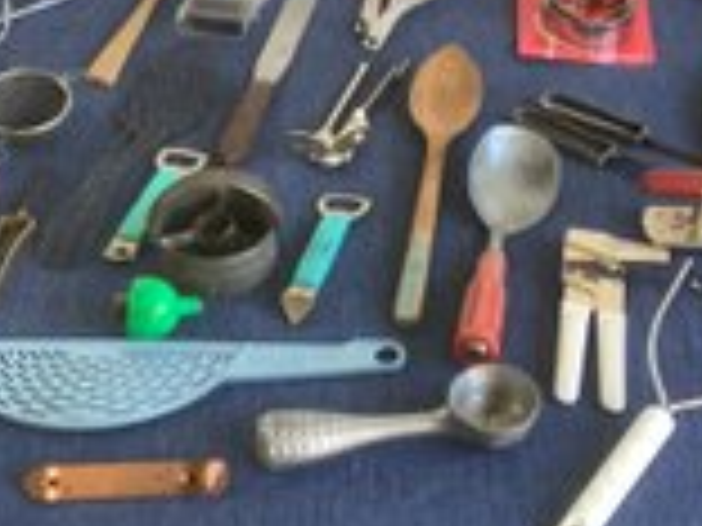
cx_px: 394
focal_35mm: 68
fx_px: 1379
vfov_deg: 21.5
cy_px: 146
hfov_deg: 28.5
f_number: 2.4
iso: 50
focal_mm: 3.3
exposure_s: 1/50
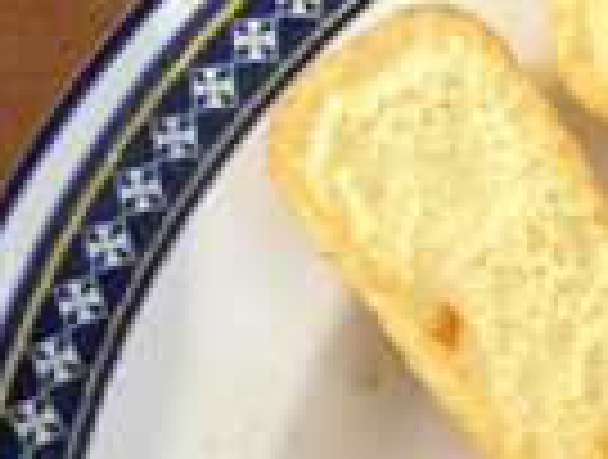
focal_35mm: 387
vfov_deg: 3.8
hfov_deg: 5.1
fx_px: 6815
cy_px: -639
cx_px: 162
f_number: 2
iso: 250
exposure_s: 1/33
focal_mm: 6
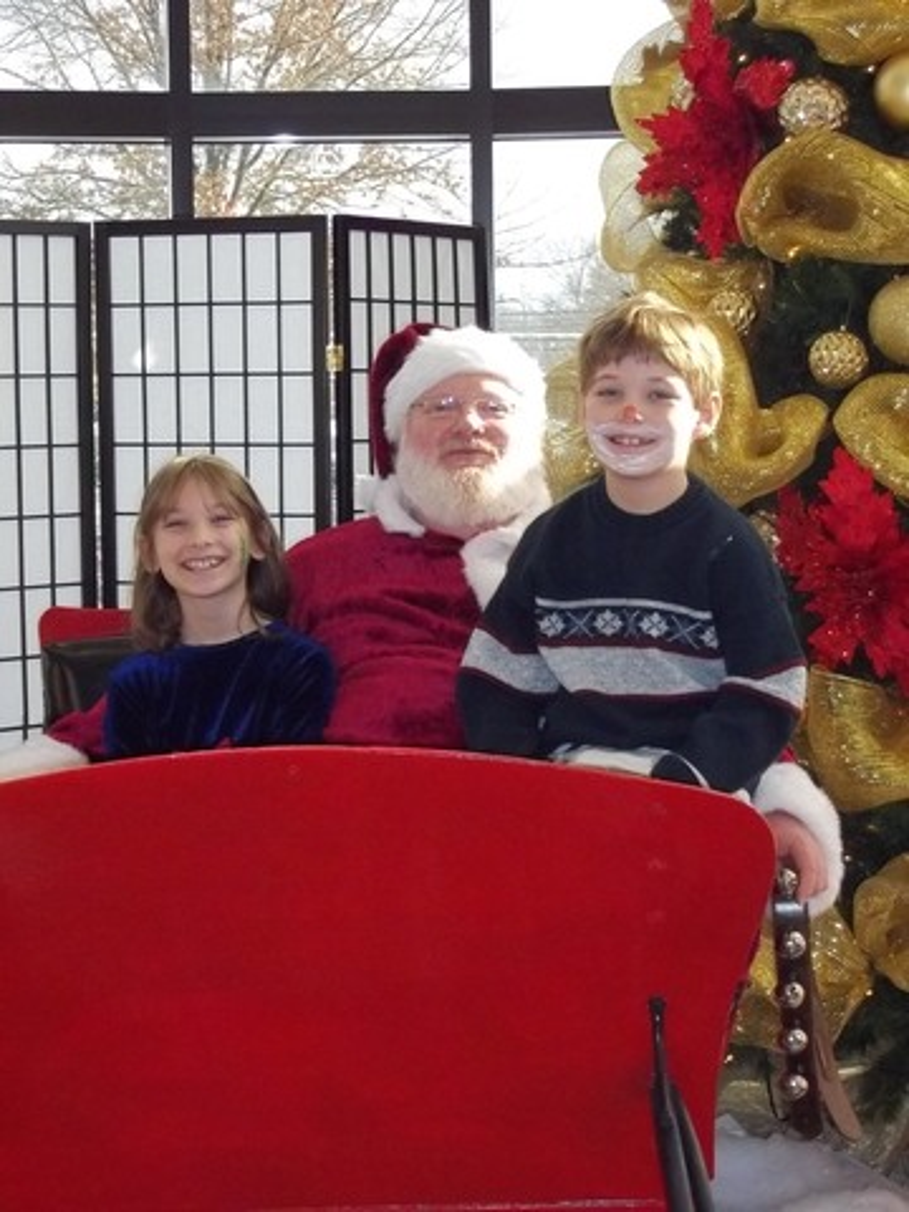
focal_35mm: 76
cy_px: 606
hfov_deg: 19.4
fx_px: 2661
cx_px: 454
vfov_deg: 25.7
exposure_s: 1/125
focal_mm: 13.7
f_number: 4.6
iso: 400
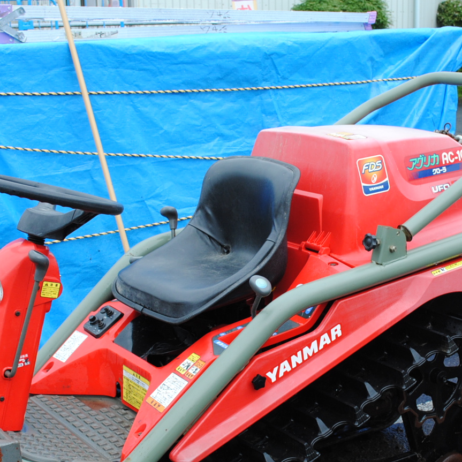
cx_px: 278
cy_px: 291
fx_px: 951
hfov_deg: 27.2
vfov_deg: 27.2
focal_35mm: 63
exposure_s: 1/125
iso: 200
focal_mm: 22
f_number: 5.6
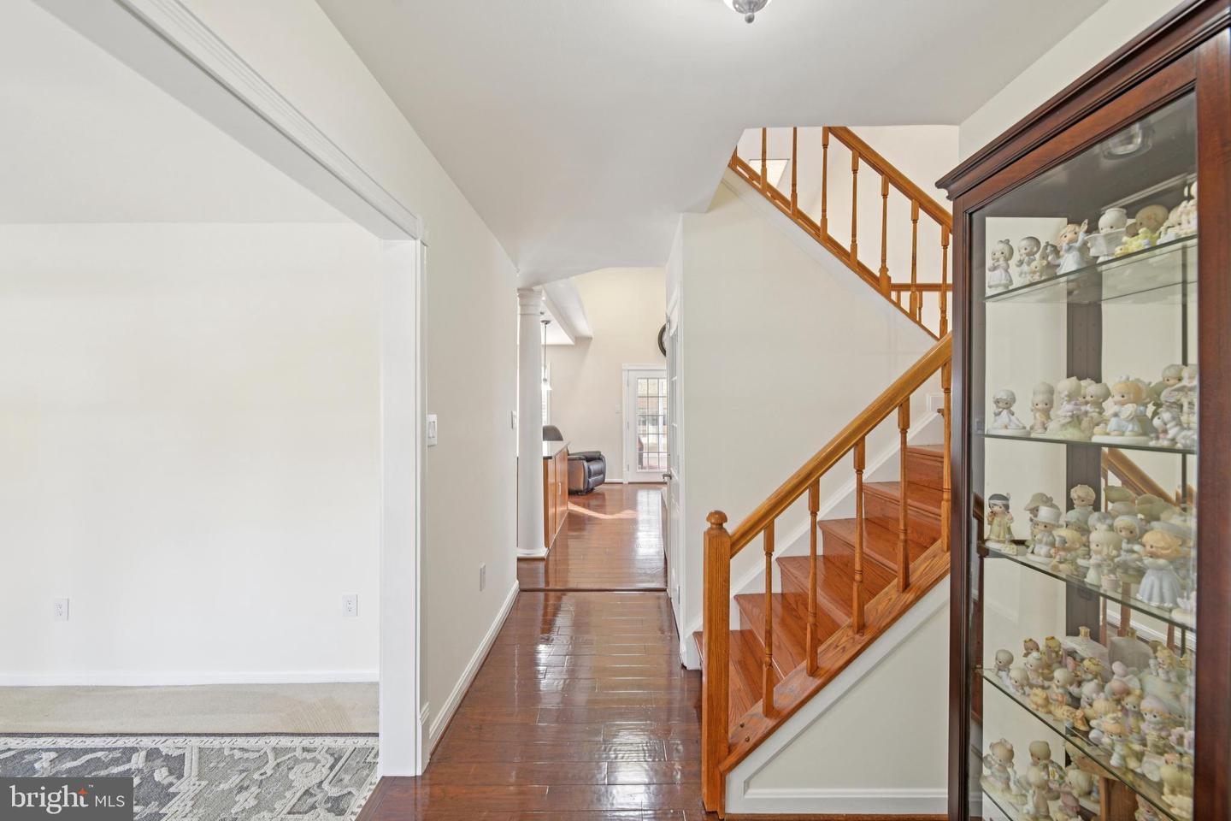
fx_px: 513
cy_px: 410
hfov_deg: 100.4
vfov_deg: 77.3
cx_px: 616
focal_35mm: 15
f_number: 8
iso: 400
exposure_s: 1/8
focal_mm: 15
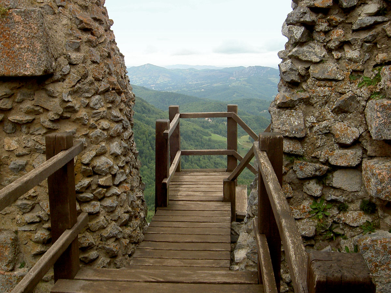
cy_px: 146
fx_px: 384
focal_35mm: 34
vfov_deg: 41.8
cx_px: 196
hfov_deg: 54.0
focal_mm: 5.6
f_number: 4.7
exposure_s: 1/100
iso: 50
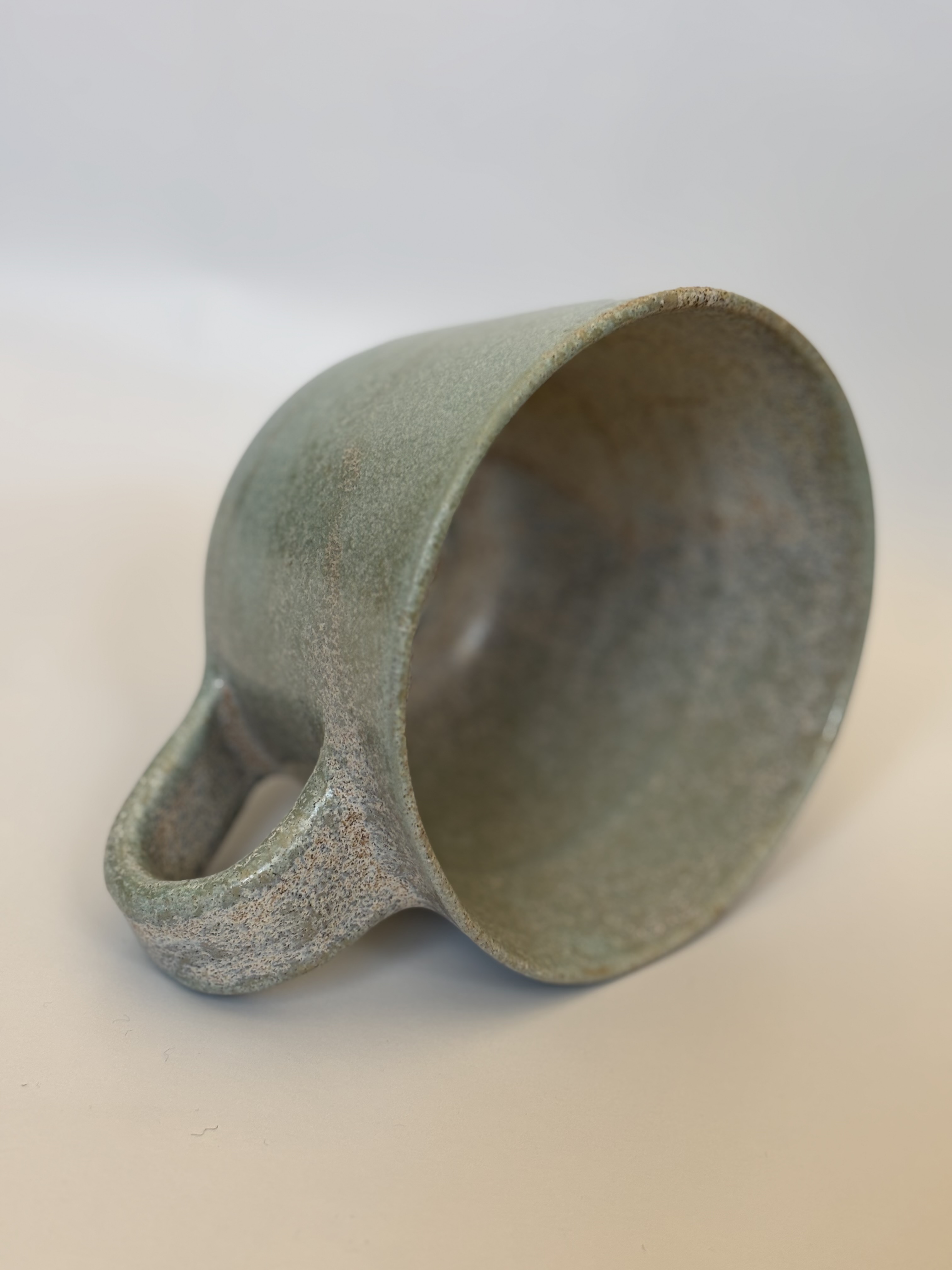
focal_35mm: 52
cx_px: 476
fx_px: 1907
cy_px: 635
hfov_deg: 28.0
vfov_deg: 36.8
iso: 64
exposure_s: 1/60
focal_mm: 5.96
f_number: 1.6
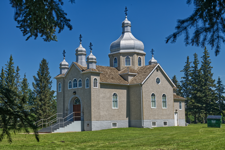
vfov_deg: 26.0
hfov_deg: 38.2
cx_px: 112
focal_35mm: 52
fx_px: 325
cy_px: 75
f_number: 11
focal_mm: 52
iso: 100
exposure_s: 1/400
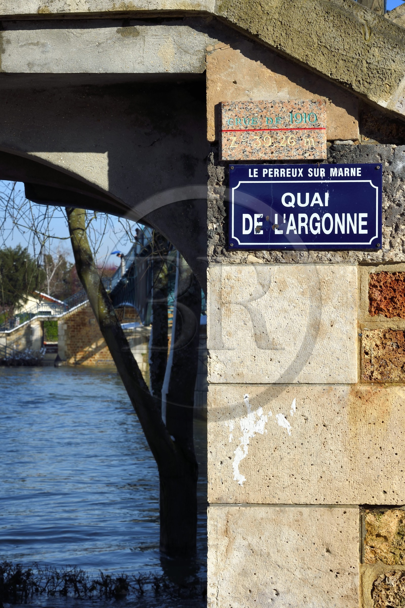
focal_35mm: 78
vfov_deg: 26.0
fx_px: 1318
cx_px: 202
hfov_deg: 17.5
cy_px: 304
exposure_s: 1/320
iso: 200
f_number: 14
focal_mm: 78
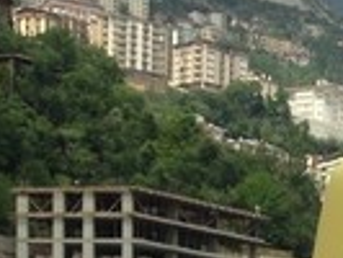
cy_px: 583
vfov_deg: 8.3
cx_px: 843
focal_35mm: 166
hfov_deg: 10.2
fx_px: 1646
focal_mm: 4.12
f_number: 2.4
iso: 50
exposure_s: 1/968
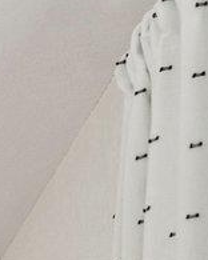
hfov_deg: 5.2
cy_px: 814
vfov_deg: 9.9
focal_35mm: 138
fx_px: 1062
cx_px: -1041
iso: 400
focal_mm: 14
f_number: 8
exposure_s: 1/20
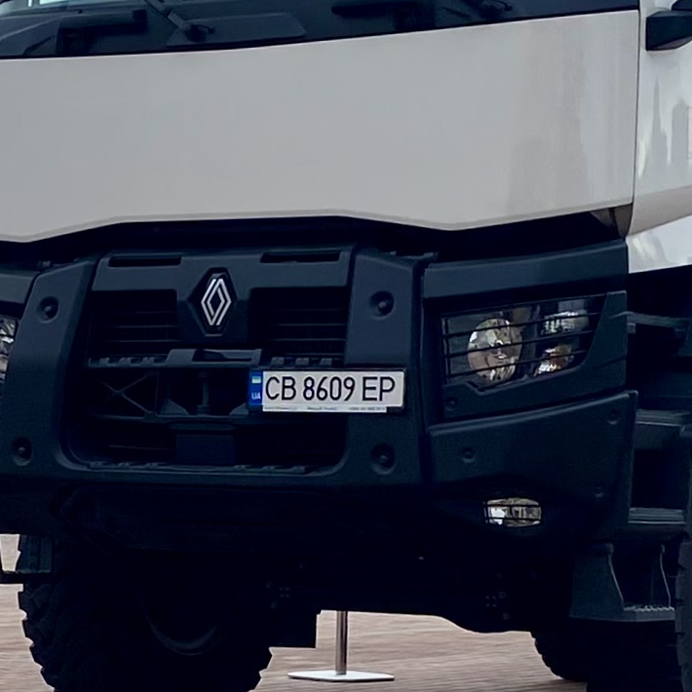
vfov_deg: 30.6
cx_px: 605
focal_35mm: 55
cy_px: 179
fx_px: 1244
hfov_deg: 29.9
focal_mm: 4.25
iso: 32
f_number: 1.8
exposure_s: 1/1103
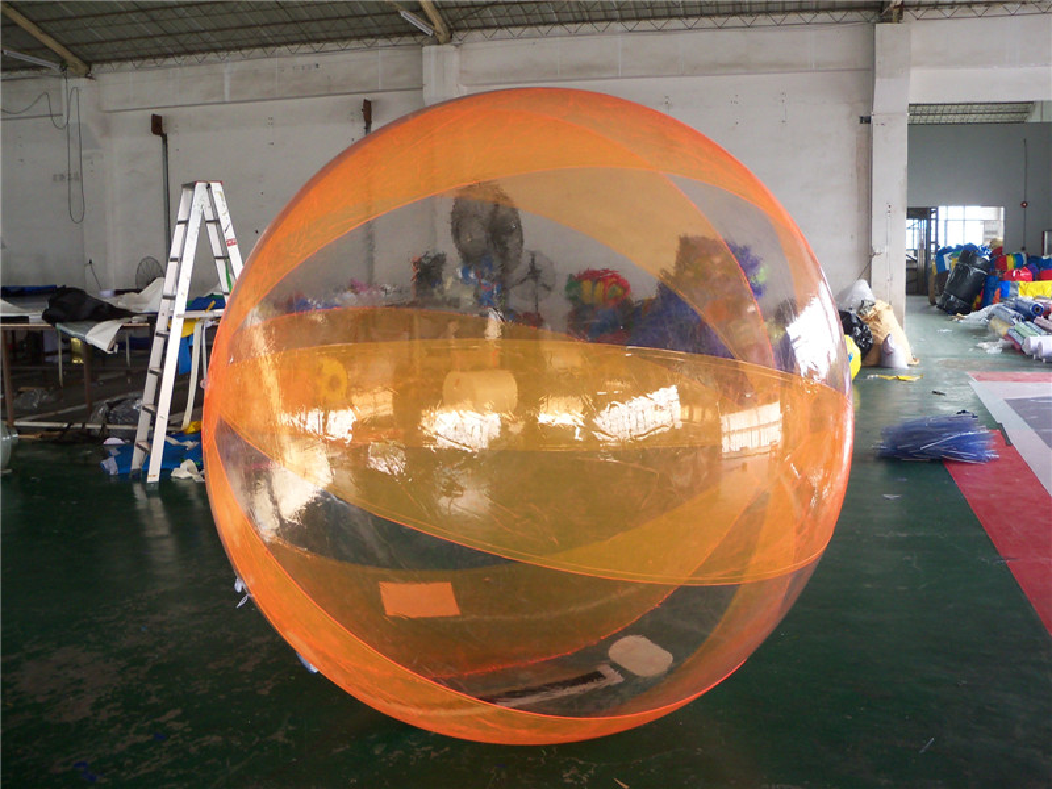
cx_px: 526
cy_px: 394
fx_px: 1064
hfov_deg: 52.6
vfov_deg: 40.7
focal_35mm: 35
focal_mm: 6.2
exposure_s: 1/30
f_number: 3.5
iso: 125
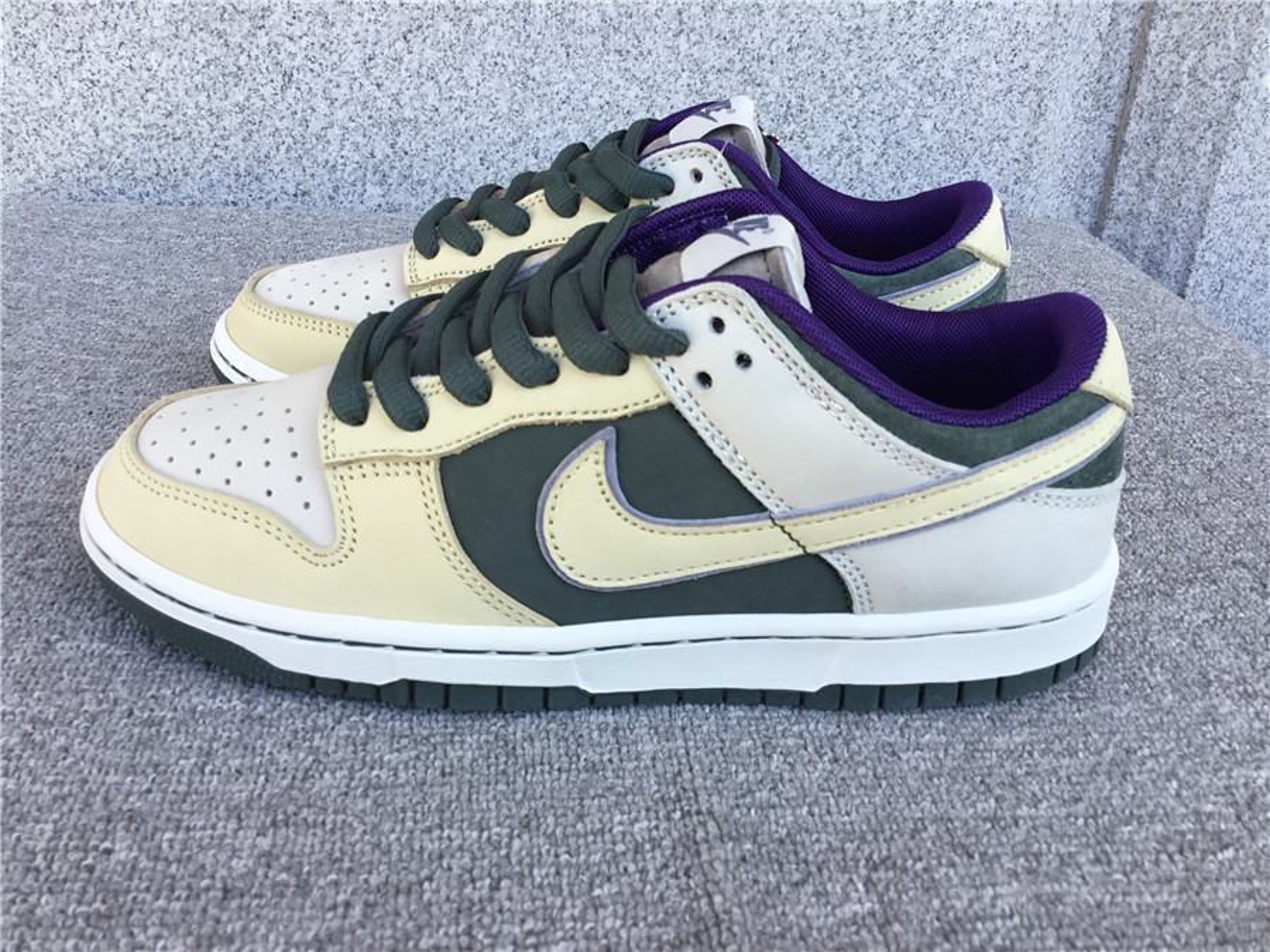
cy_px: 476
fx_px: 1137
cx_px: 635
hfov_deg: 58.4
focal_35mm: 31
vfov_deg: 45.4
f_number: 2.4
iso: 25
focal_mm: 3.3
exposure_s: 1/141
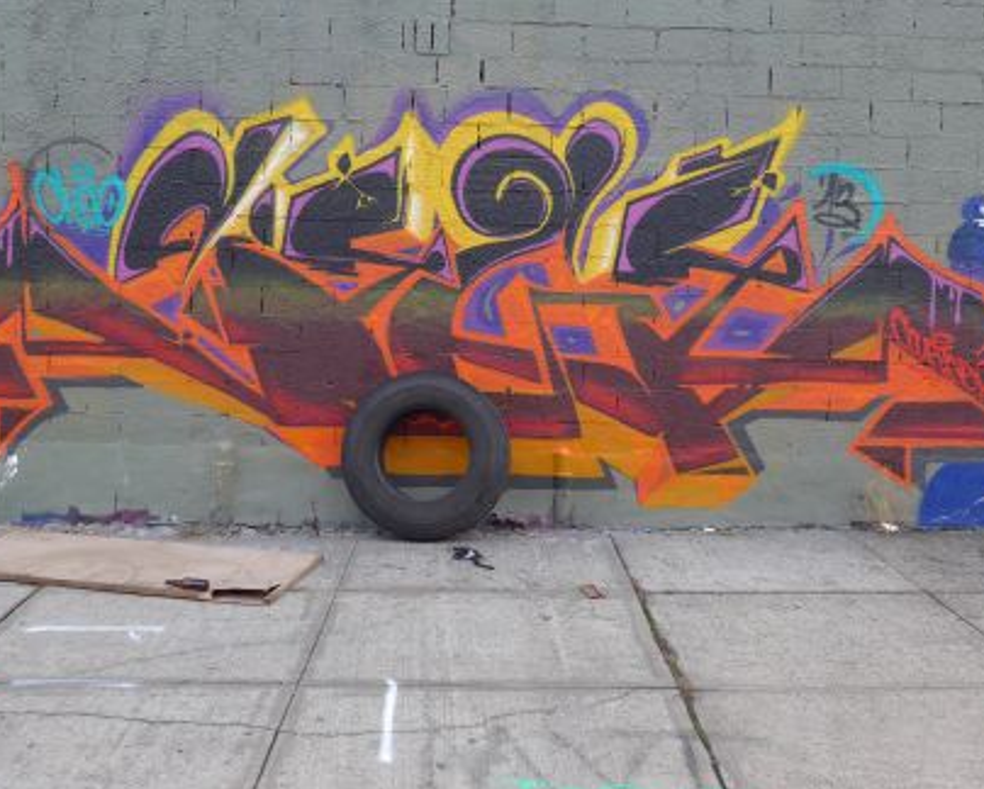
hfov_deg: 51.5
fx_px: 1020
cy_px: 374
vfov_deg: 42.3
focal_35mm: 35
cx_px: 460
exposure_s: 1/160
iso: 80
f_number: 2.8
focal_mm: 6
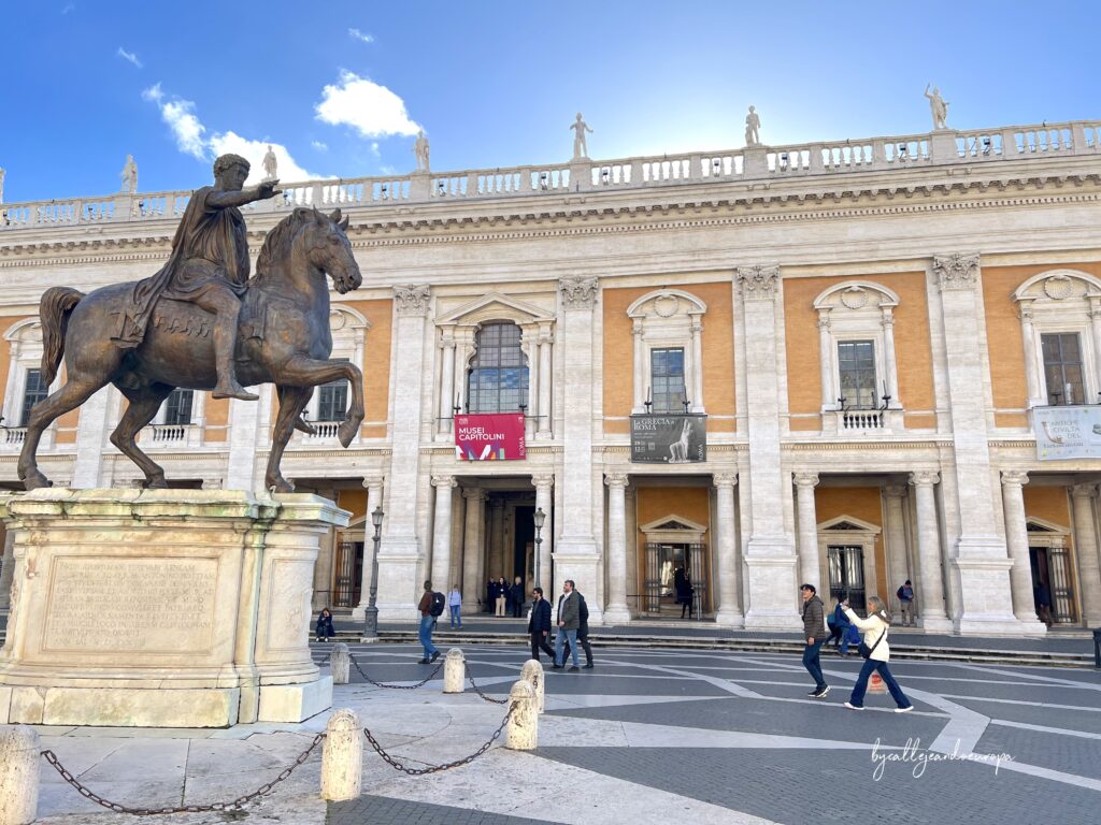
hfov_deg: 67.3
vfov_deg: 53.1
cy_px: 412
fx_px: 827
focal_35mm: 26
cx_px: 550
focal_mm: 5.7
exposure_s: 1/1361
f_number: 1.5
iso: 50
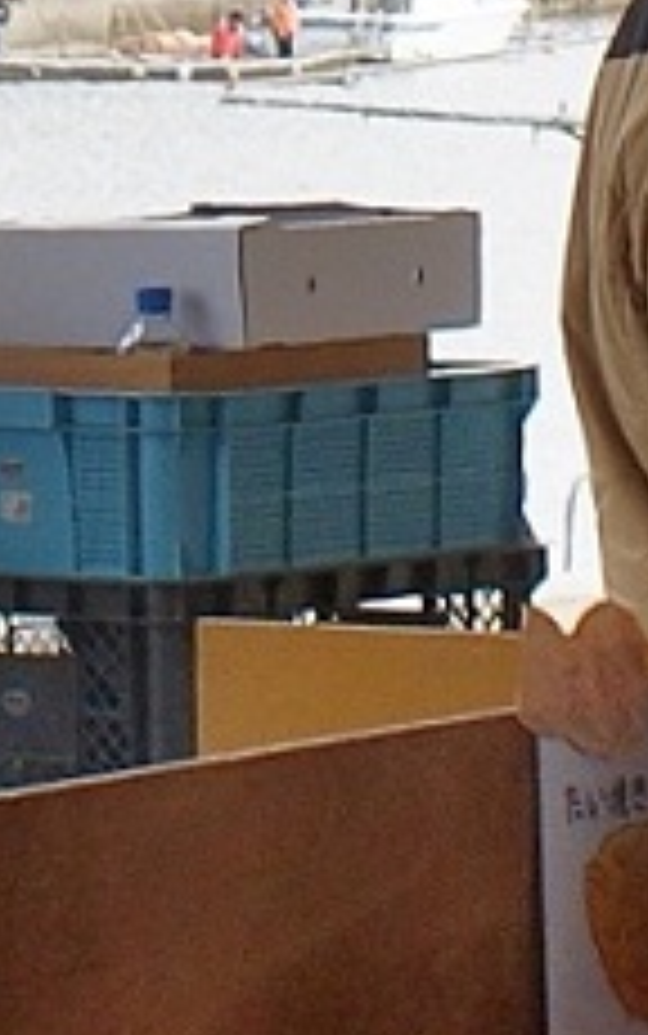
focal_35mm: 316
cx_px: 369
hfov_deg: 4.2
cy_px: -182
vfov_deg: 6.6
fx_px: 8918
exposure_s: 1/80
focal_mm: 24
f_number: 8
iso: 100
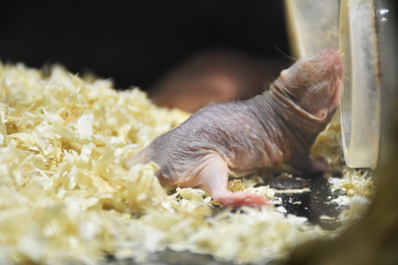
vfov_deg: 7.0
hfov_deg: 10.5
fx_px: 2156
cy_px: 132
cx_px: 199
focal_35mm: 195
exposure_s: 1/125
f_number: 5.6
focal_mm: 130
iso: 1800
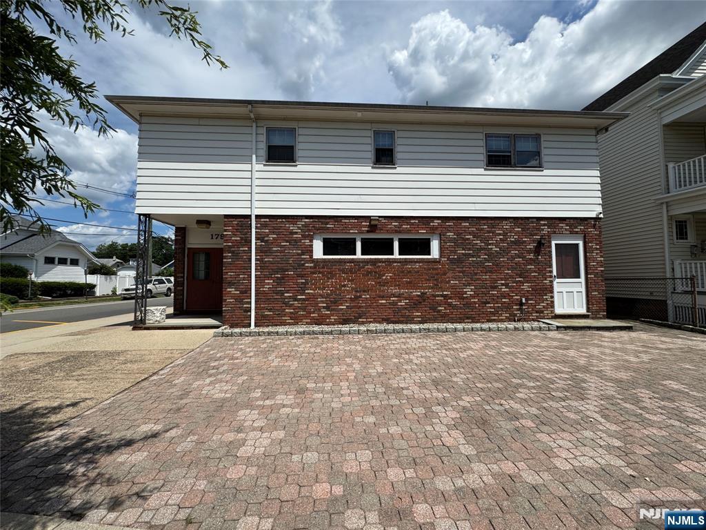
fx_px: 286
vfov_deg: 85.7
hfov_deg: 102.1
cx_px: 353
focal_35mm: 14
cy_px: 265
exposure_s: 1/3390
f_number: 2.2
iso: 50
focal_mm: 2.22
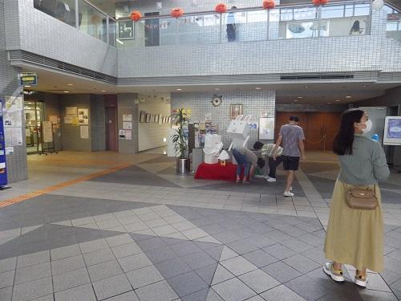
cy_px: 150
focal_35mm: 22
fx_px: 255
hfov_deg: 76.4
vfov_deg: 61.1
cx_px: 200
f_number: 3.1
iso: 500
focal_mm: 4
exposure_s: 1/45
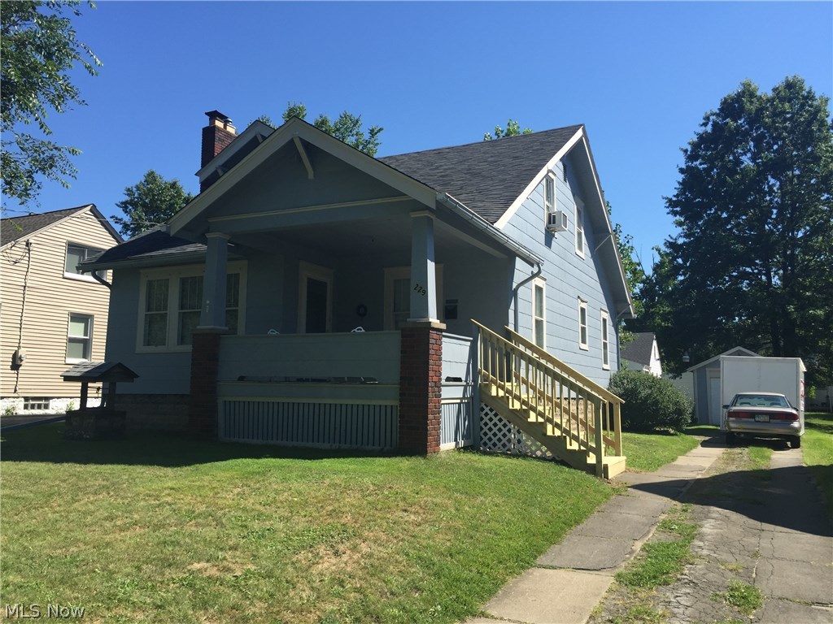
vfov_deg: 48.2
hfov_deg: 61.7
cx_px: 416
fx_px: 698
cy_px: 312
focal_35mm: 29
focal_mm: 4.15
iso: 32
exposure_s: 1/1276
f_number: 2.2
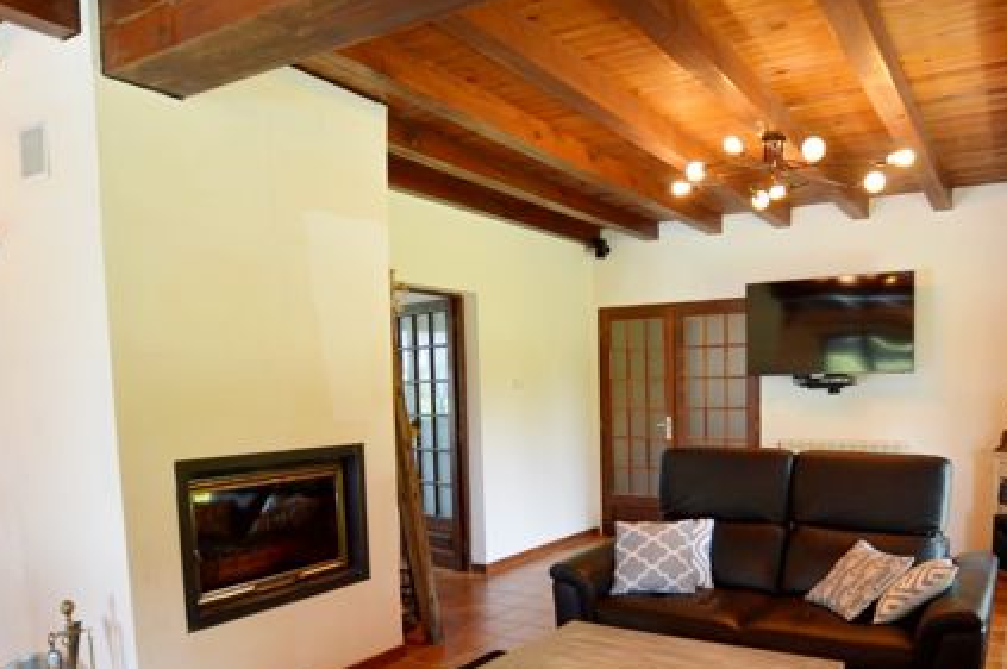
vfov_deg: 50.0
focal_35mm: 25
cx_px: 639
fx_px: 698
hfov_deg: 70.2
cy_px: 459
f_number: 3.5
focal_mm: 10
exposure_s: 1/60
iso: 400
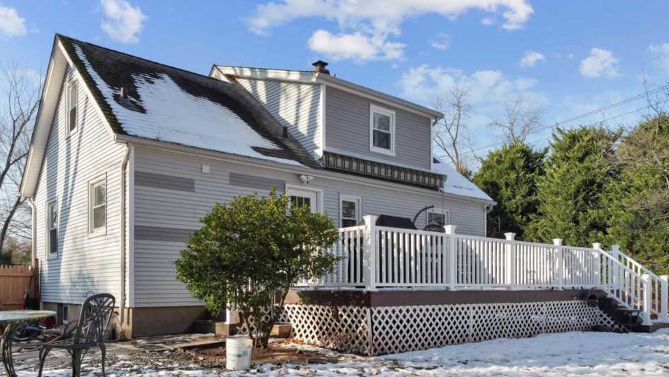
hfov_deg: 67.9
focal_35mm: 28
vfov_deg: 41.3
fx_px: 497
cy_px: 224
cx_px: 317
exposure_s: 1/640
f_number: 3.2
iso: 200
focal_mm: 12
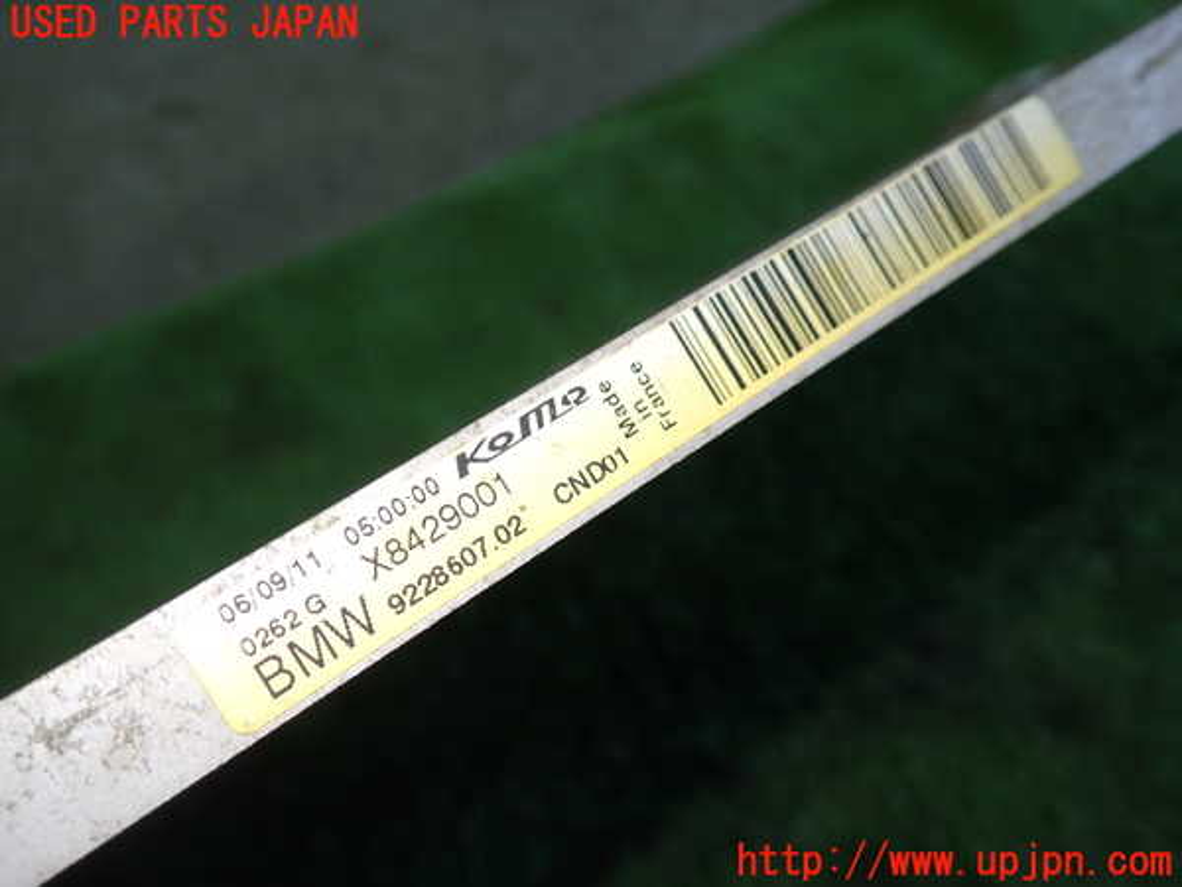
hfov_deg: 60.0
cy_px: 444
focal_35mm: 30
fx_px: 1024
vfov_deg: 46.8
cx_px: 591
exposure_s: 1/40
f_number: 2.3
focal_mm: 5.4
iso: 200
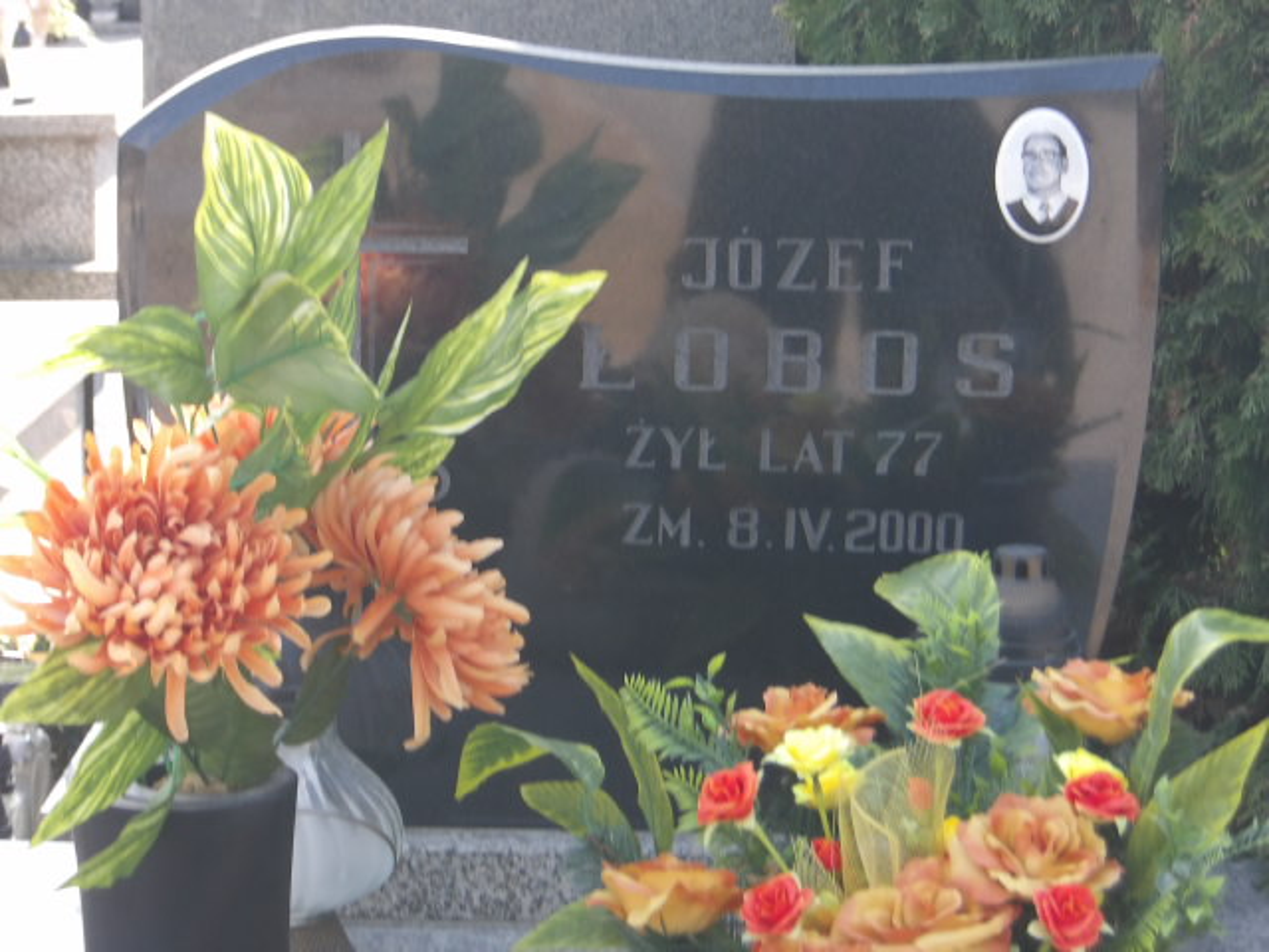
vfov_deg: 13.7
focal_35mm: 108
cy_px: 476
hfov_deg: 18.2
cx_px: 634
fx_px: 3959
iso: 118
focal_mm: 19.6
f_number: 6.6
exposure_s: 1/54
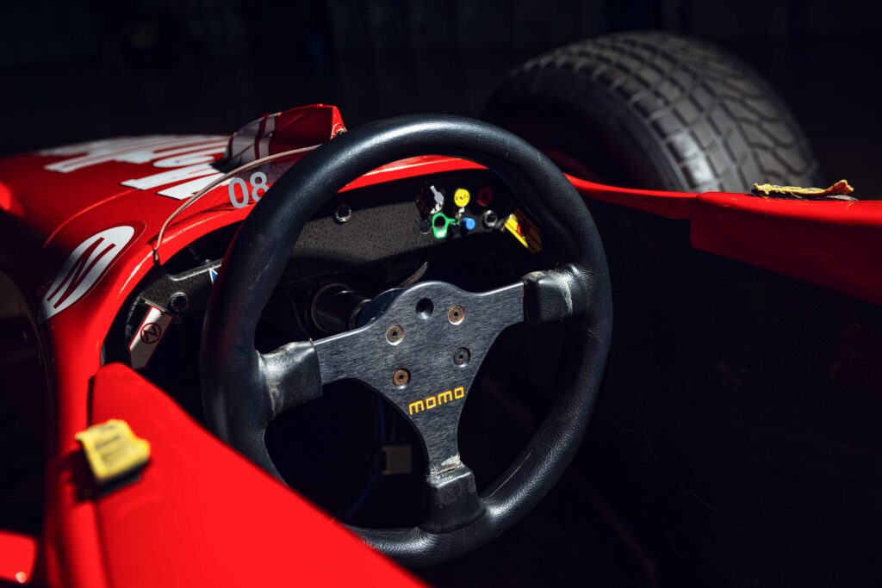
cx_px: 441
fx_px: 1005
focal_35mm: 41
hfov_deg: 47.4
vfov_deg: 32.6
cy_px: 294
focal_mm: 41
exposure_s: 1/250
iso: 100
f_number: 5.6
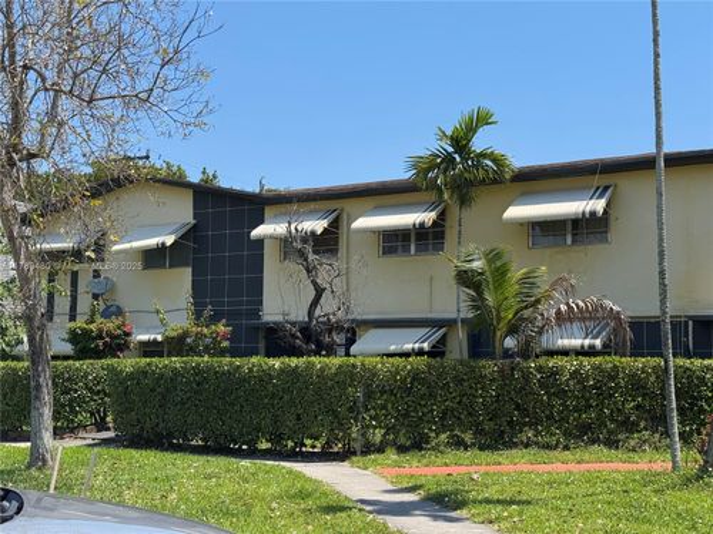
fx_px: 989
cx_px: 356
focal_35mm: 48
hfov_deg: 39.7
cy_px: 267
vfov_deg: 30.3
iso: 64
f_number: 1.78
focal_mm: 6.76
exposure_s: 1/3096
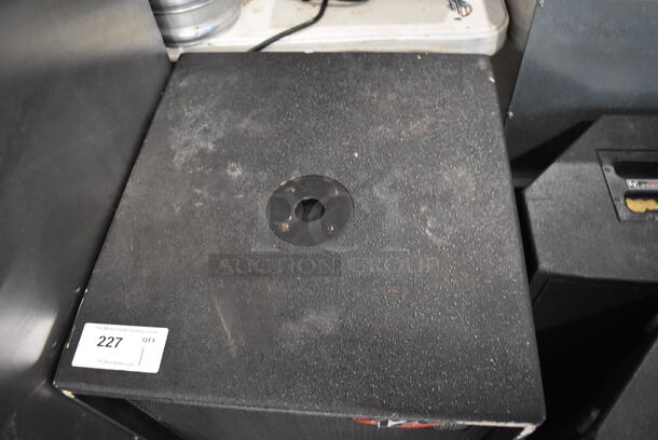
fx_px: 494
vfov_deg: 48.0
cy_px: 220
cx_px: 329
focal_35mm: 27
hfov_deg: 67.3
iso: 2500
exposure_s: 1/125
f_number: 3.5
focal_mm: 18
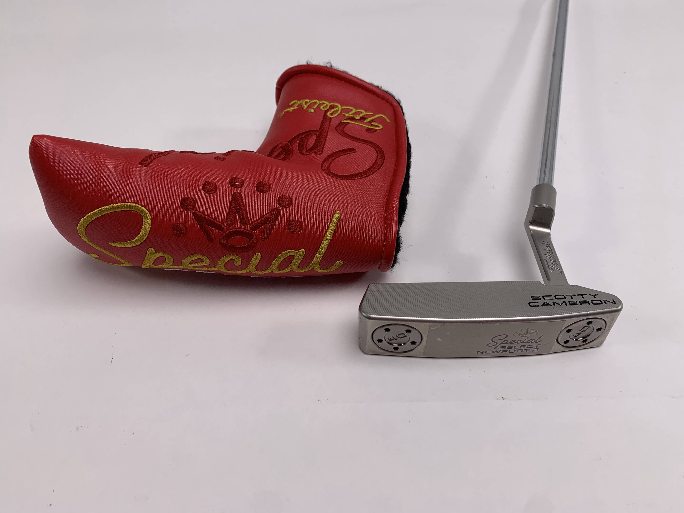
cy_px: 256
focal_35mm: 26
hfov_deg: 67.3
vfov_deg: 53.1
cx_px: 342
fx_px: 514
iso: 25
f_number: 1.8
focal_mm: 4.25
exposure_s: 1/337
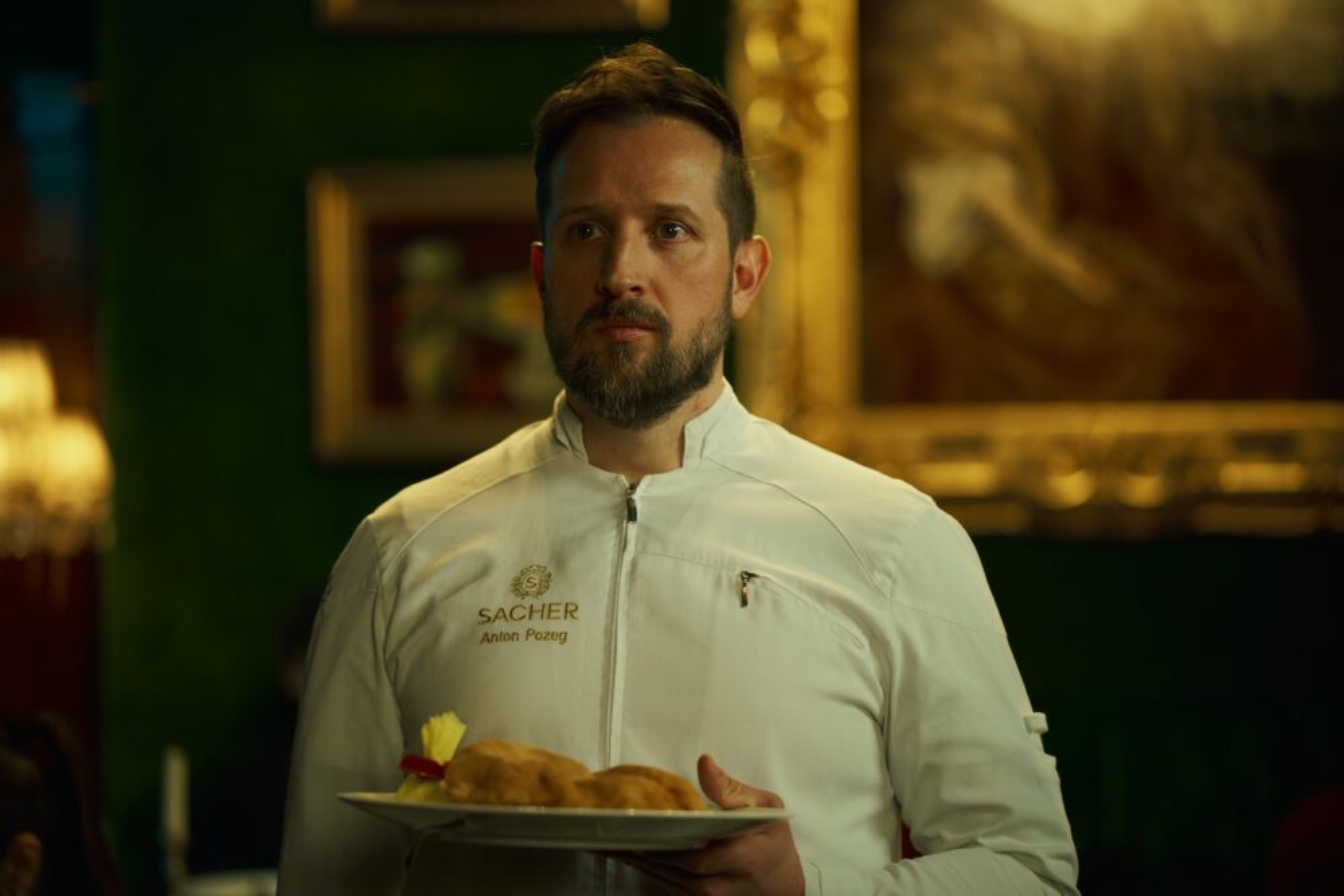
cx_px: 672
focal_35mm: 85
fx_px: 3174
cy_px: 448
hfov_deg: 23.9
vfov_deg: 16.1
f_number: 1.8
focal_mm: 85
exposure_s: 1/125
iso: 640
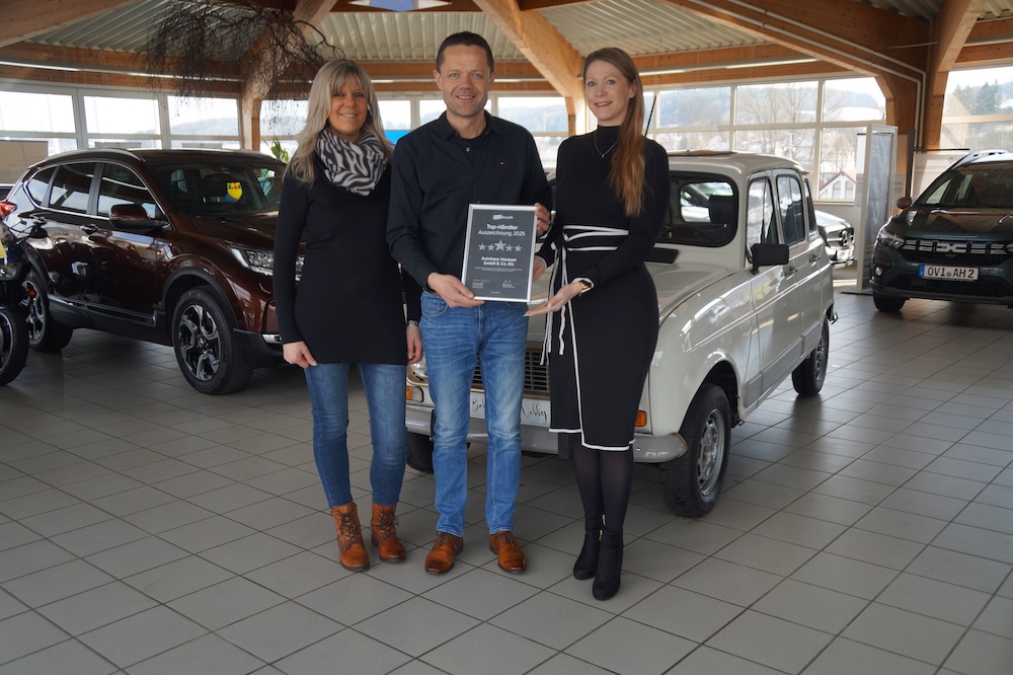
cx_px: 506
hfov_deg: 57.2
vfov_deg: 39.9
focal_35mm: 33
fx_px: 928
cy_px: 338
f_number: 4
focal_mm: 22
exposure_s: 1/160
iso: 160
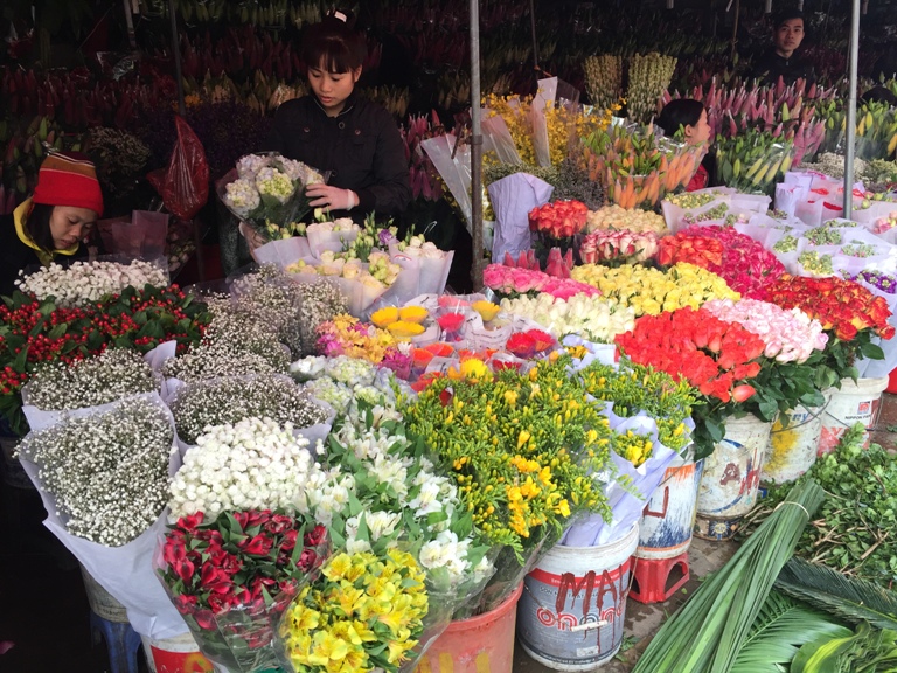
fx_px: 751
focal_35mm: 29
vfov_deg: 48.2
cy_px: 336
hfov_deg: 61.7
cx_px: 448
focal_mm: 4.15
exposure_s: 1/100
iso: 50
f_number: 2.2
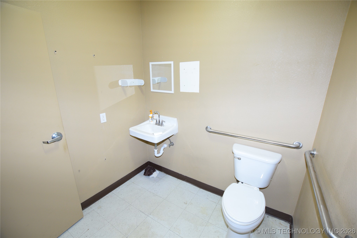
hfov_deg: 100.4
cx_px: 178
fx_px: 149
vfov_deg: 77.3
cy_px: 119
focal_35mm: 15
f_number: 4
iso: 640
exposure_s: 1/60
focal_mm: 10
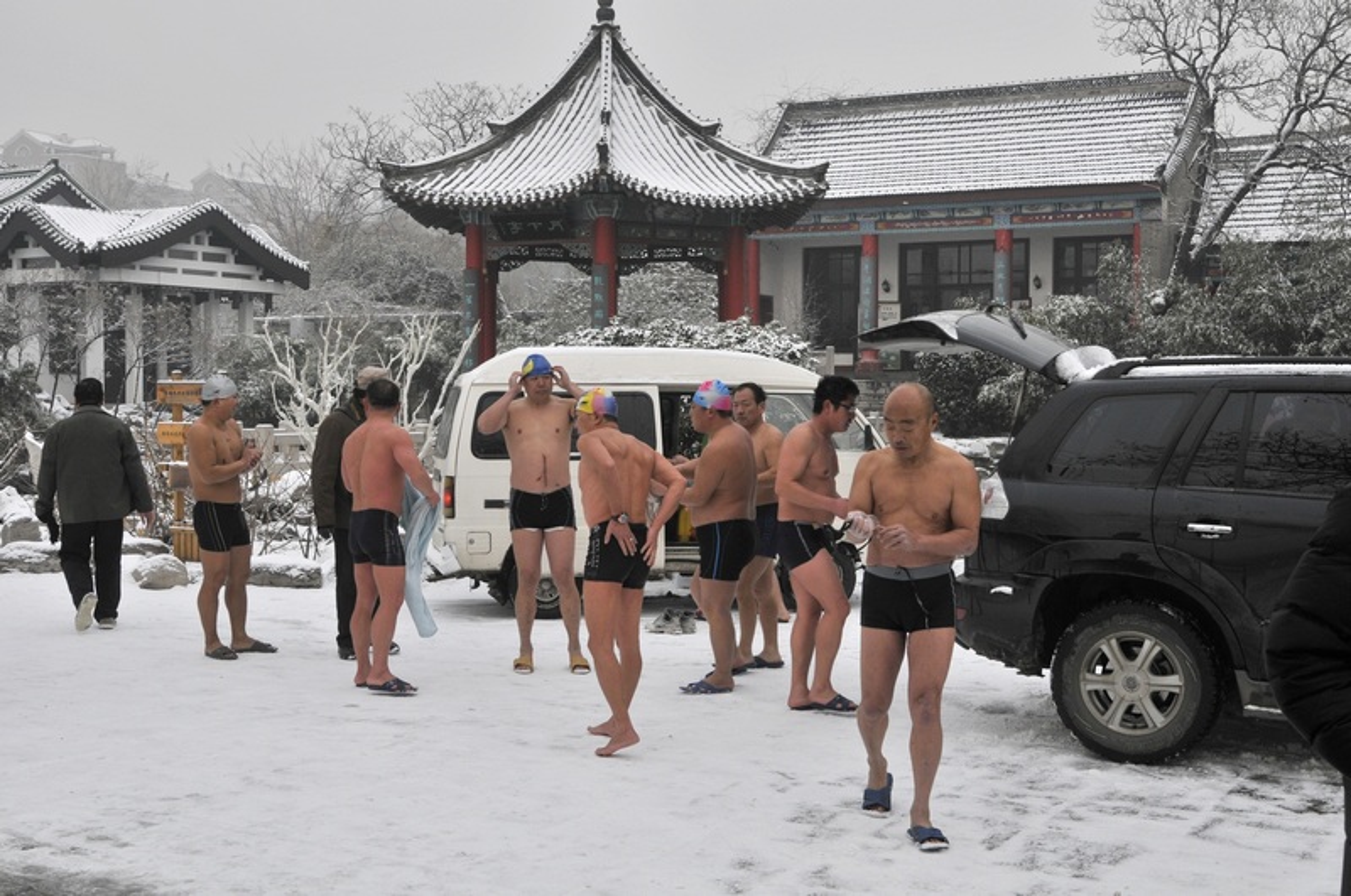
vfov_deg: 29.8
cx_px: 676
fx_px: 1686
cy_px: 448
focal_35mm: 45
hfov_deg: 43.7
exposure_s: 1/500
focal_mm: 30
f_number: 8
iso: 320
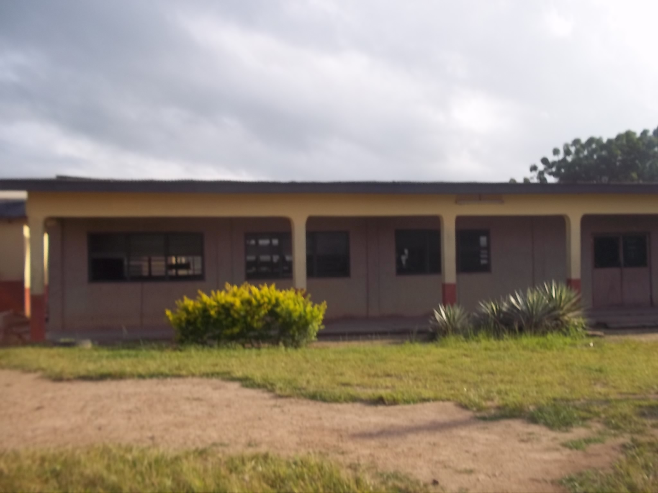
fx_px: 684
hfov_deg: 51.4
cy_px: 246
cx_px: 329
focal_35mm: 36
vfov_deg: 39.7
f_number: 8
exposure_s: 1/160
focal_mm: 6.5
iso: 80
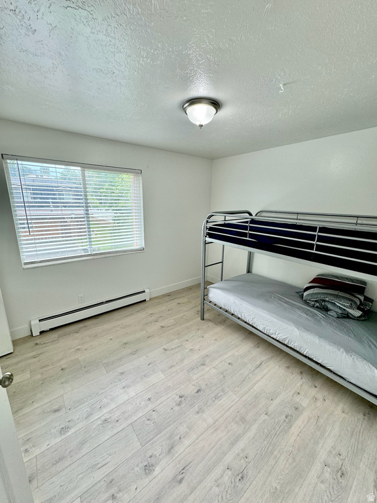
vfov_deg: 102.1
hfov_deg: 85.7
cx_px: 188
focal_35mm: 14
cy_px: 252
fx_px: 203
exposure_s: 1/99
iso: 100
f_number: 2.2
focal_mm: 2.22
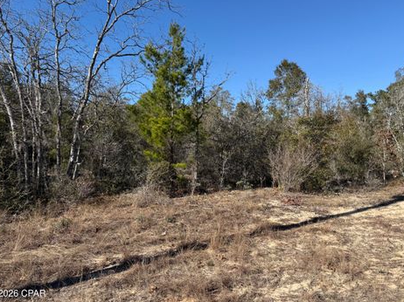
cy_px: 144
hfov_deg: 67.3
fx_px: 303
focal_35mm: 26
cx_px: 209
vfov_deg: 53.0
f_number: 1.78
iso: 80
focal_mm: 6.76
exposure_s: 1/3279
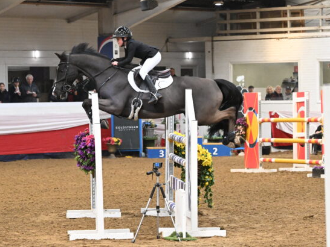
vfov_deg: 8.3
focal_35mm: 180
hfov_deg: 11.0
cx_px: 166
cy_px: 123
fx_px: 1717
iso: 8000
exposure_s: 1/800
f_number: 5.6
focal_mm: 110
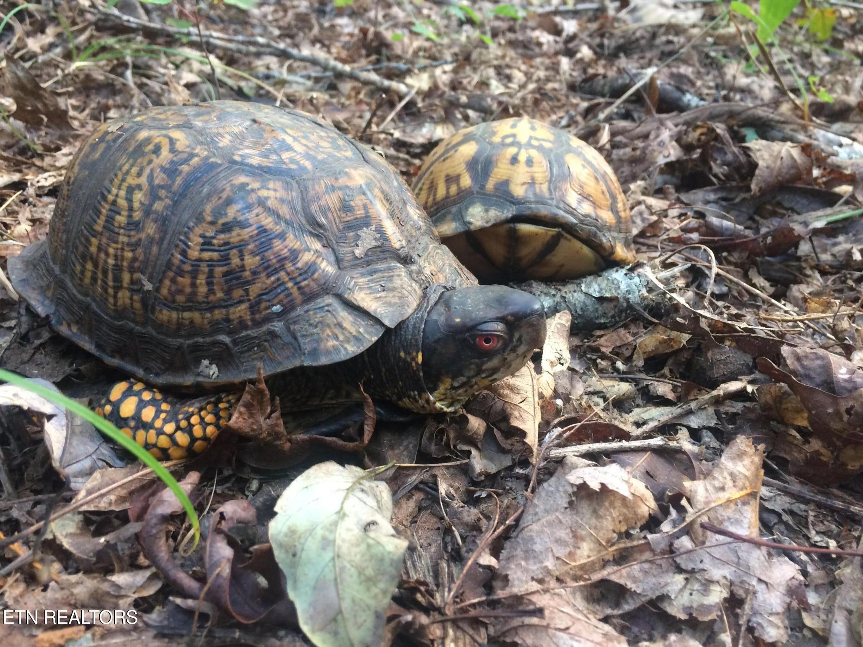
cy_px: 324
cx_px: 432
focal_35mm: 29
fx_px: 723
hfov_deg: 61.7
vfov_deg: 48.2
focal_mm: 4.15
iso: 100
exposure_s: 1/30
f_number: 2.2
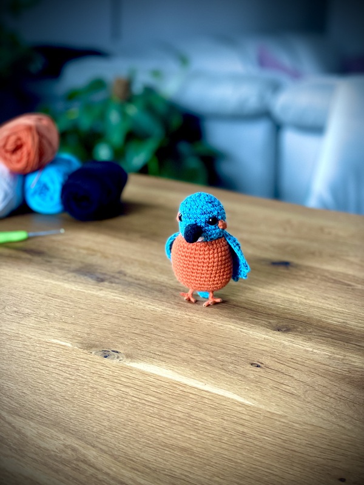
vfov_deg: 36.8
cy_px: 242
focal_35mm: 52
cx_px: 182
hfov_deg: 28.0
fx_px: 729
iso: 250
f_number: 2
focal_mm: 6
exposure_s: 1/67
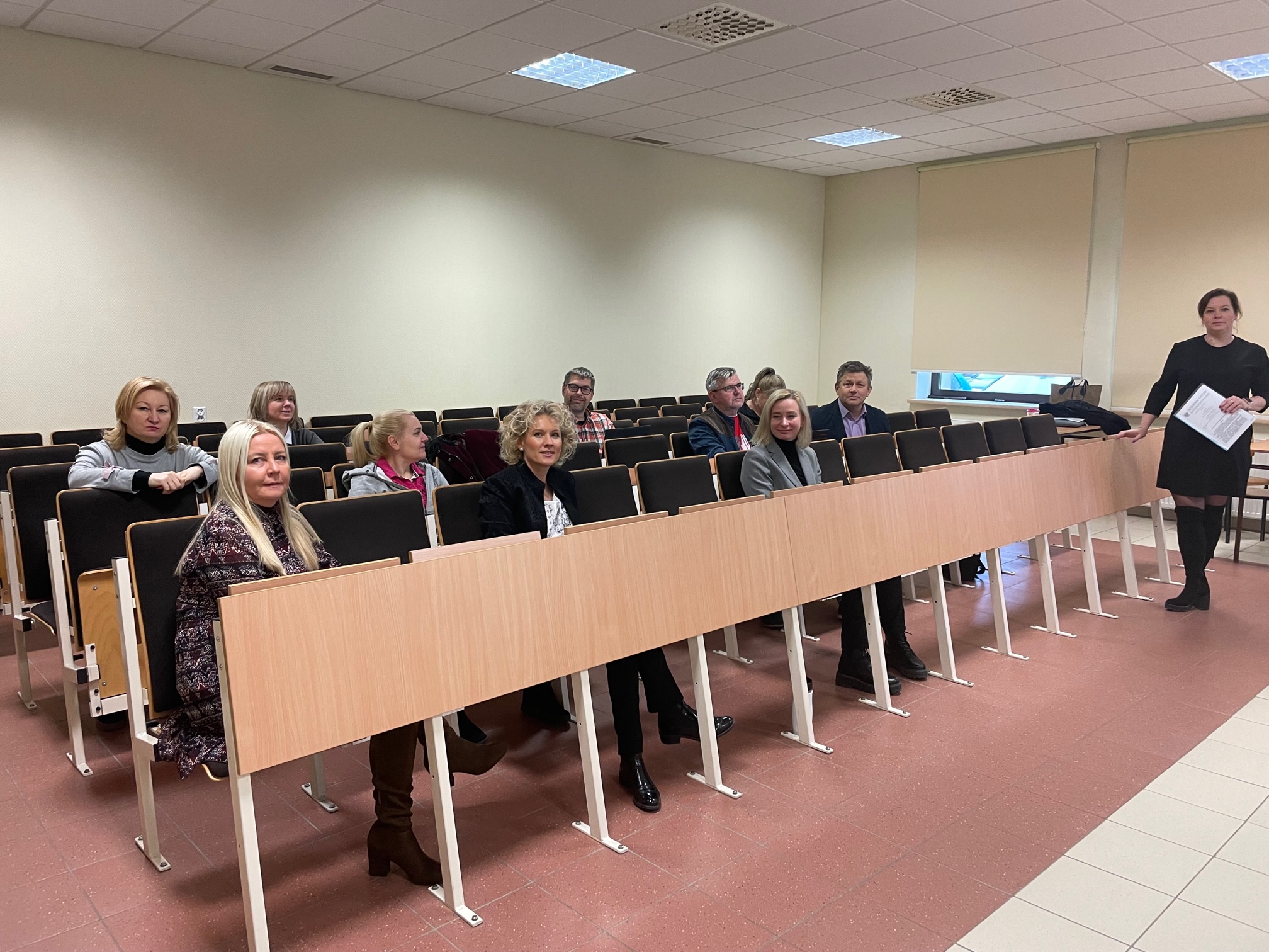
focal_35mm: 26
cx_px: 634
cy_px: 476
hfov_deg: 67.3
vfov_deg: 53.1
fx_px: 953
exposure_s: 1/50
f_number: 1.6
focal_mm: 4.2
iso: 125
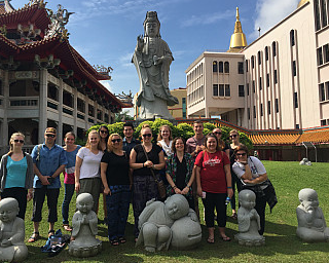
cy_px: 131
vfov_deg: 47.1
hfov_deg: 57.1
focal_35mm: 31
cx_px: 150
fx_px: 302
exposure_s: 1/2475
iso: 32
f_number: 2.2
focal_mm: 4.15
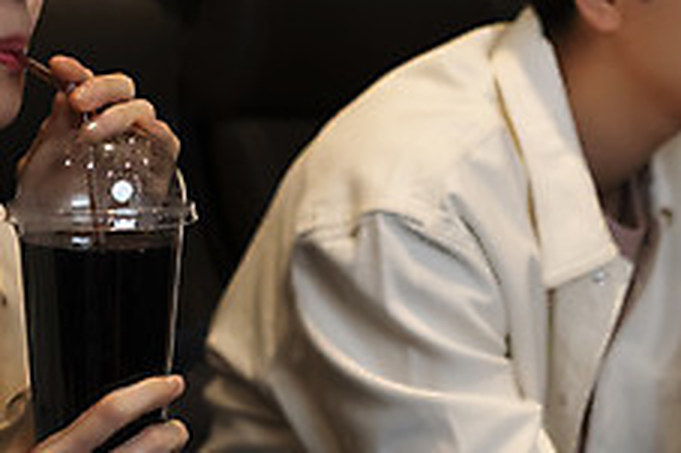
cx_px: 348
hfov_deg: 17.2
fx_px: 2249
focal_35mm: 119
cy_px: 93
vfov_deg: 11.5
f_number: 2.8
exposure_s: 1/125
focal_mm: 45
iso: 1250
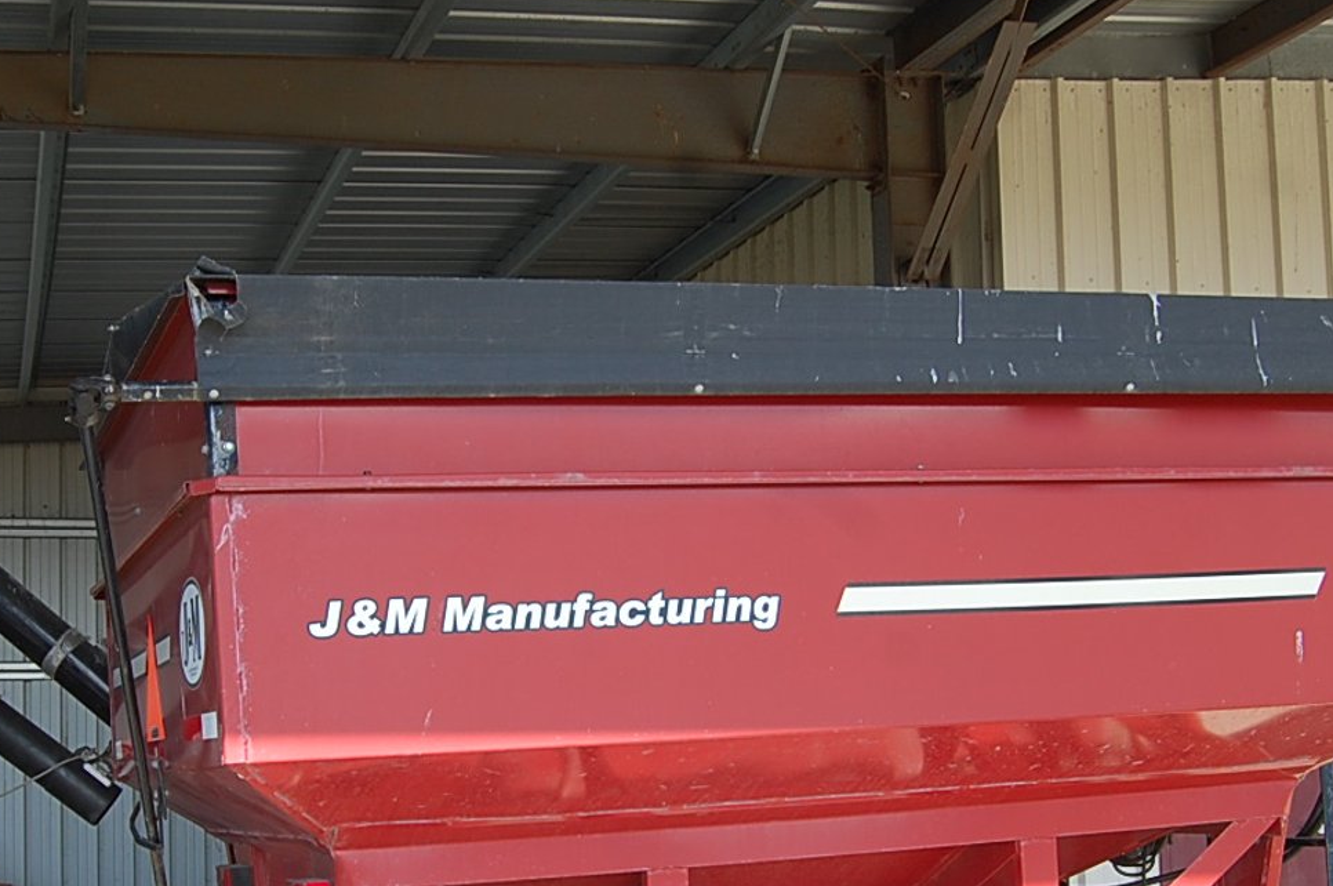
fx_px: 1960
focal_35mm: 53
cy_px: 633
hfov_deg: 37.4
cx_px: 539
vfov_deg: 25.2
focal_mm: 20
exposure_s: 1/160
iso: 200
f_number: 6.3
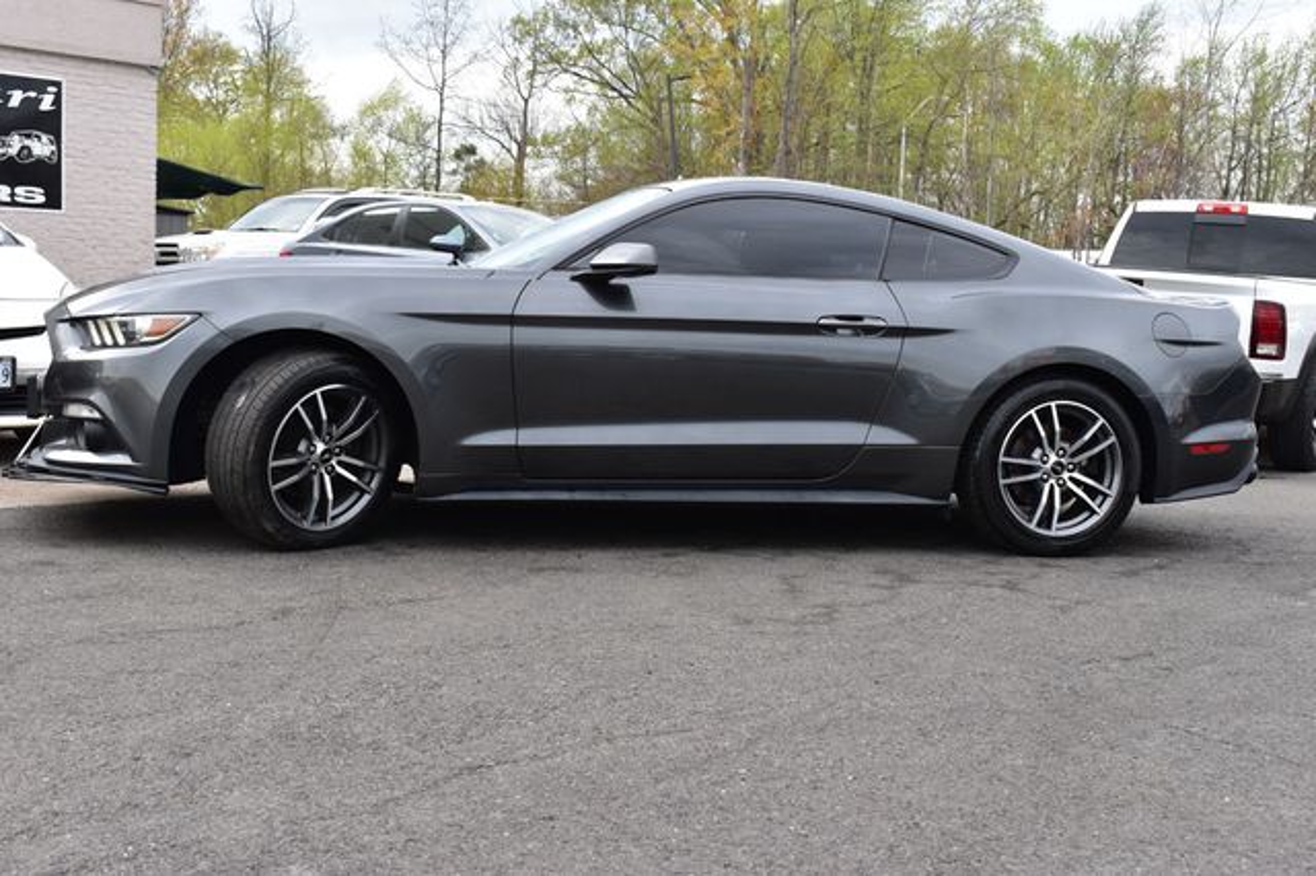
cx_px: 658
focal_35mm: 44
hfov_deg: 45.0
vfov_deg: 30.8
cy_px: 438
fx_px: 1589
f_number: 10
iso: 400
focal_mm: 29
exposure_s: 1/200
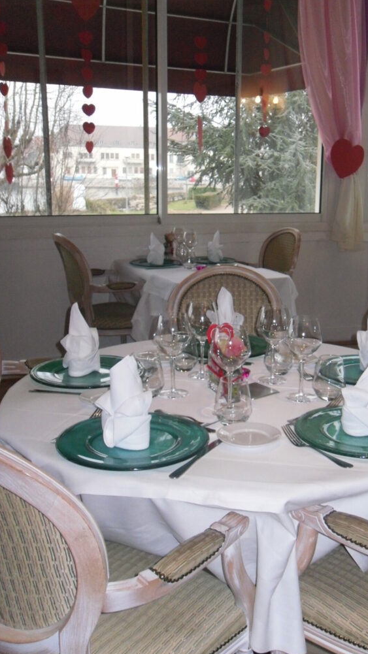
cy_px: 333
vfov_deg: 51.6
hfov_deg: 30.2
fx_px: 677
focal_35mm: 39
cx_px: 245
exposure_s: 1/45
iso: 400
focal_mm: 6.3
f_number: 8.2
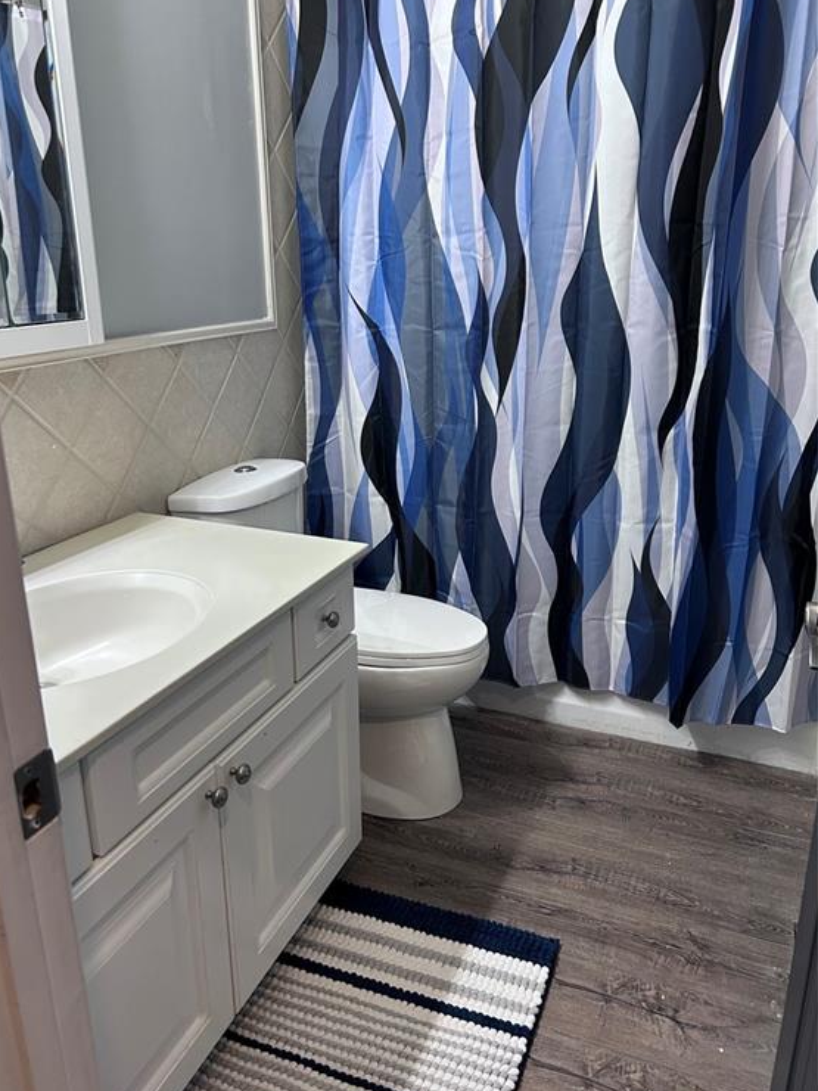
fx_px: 851
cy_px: 543
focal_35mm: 27
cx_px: 395
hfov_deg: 51.3
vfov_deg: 65.3
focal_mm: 5.7
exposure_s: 1/60
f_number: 1.5
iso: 200
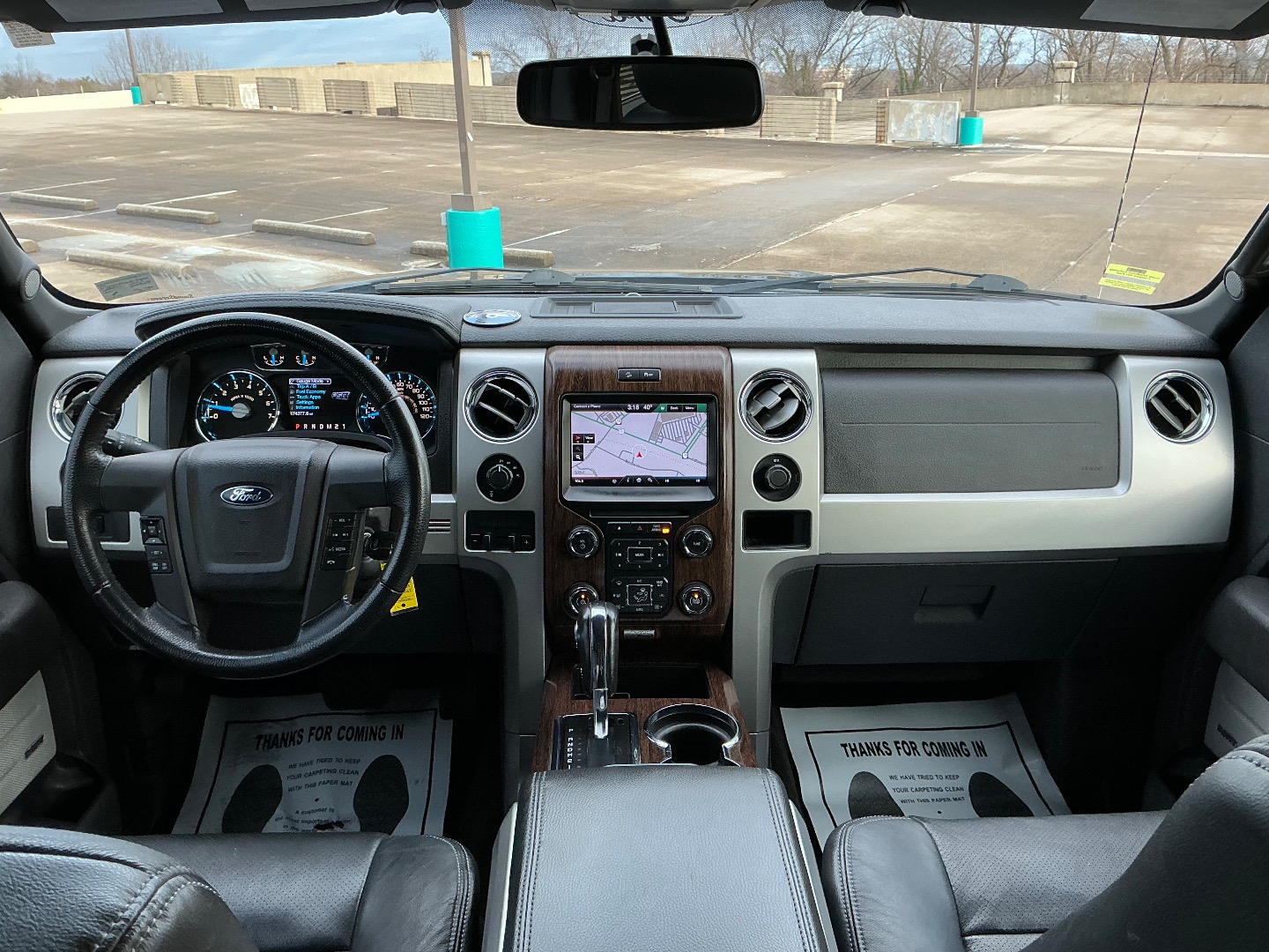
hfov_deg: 63.4
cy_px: 476
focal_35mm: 28
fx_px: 1026
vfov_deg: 49.7
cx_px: 634
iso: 50
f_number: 1.8
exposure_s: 1/122
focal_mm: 3
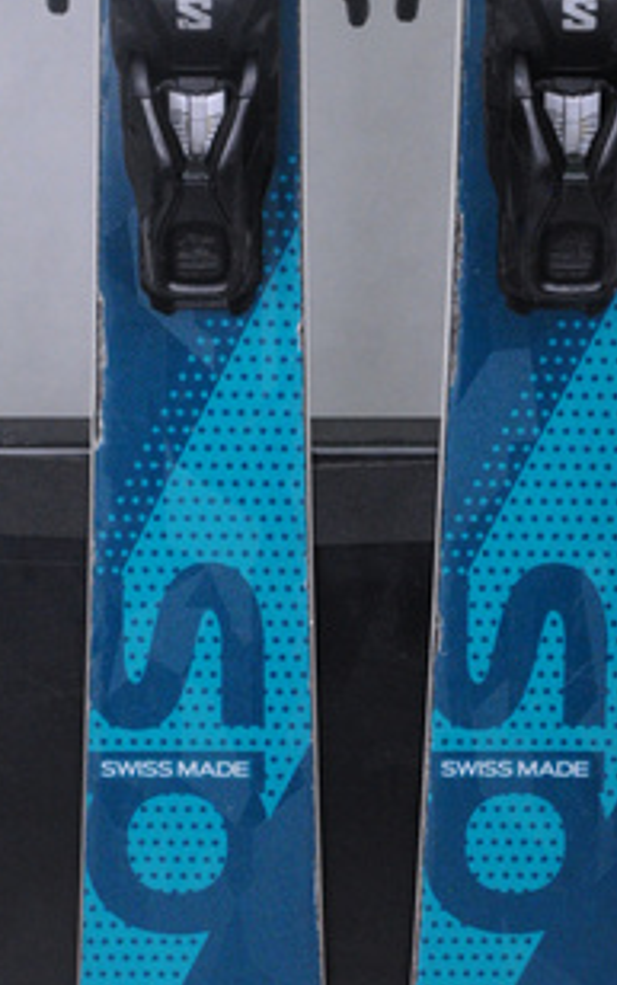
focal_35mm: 156
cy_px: 588
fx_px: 4189
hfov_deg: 8.4
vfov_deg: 13.4
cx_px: 379
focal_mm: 70
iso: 3200
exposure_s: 1/125
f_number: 8
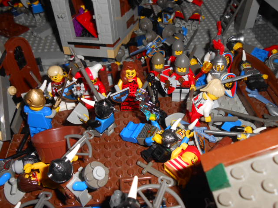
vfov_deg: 46.8
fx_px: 241
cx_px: 139
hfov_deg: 60.0
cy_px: 104
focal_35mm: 30
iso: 200
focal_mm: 5.3
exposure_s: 1/25
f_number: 11.9
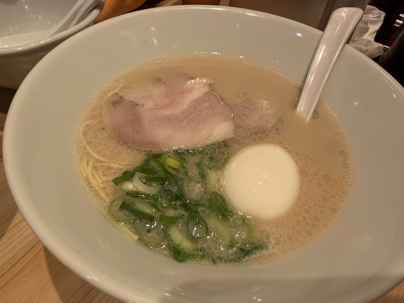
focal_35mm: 24
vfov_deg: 56.8
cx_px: 202
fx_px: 280
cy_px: 152
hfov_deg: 71.6
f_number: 2.2
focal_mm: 2.22
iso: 64
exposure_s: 1/120
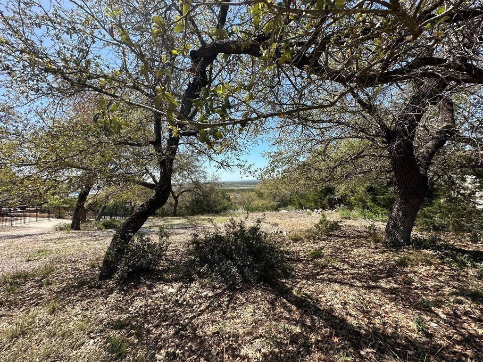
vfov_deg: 85.7
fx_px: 195
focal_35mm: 14
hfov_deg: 102.1
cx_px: 242
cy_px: 181
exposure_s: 1/1052
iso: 40
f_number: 2.2
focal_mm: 2.22
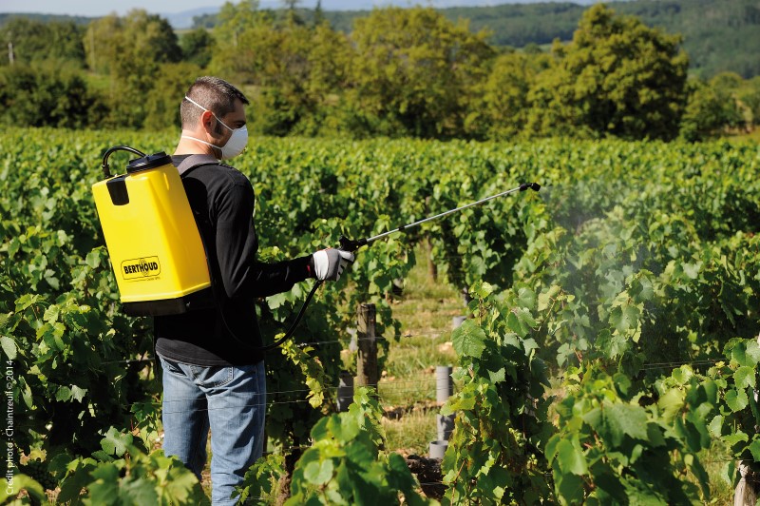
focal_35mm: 105
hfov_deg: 19.5
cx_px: 380
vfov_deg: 13.0
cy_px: 253
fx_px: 2215
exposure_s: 1/250
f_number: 9
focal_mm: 105
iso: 200
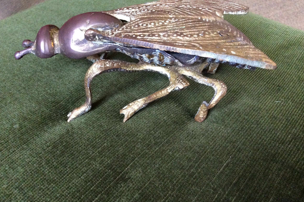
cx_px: 153
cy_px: 96
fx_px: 287
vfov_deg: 38.9
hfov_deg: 55.8
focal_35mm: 34
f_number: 2.4
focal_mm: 3.3
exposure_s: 1/25
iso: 320
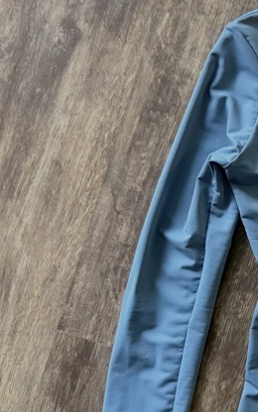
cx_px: 392
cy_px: 210
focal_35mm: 55
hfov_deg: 20.1
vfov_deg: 36.9
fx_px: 619
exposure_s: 1/40
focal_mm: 6.76
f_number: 1.78
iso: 640
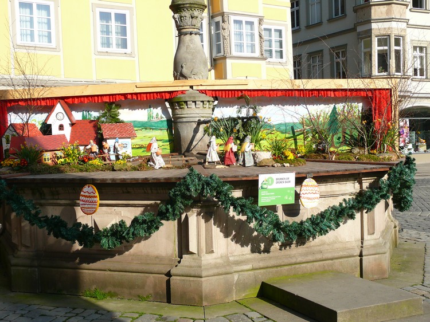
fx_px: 584
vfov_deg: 30.9
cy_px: 161
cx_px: 215
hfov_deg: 40.4
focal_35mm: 47
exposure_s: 1/200
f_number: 4
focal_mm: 9.9
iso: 100
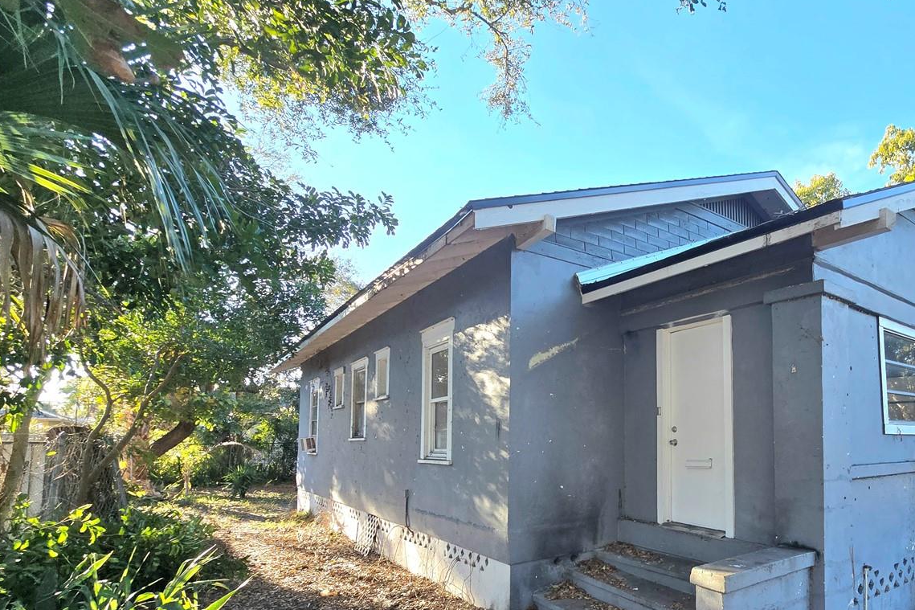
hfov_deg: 82.9
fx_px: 483
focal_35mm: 19
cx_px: 634
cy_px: 412
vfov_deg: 62.7
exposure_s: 1/400
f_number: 2.2
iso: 50
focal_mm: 2.2
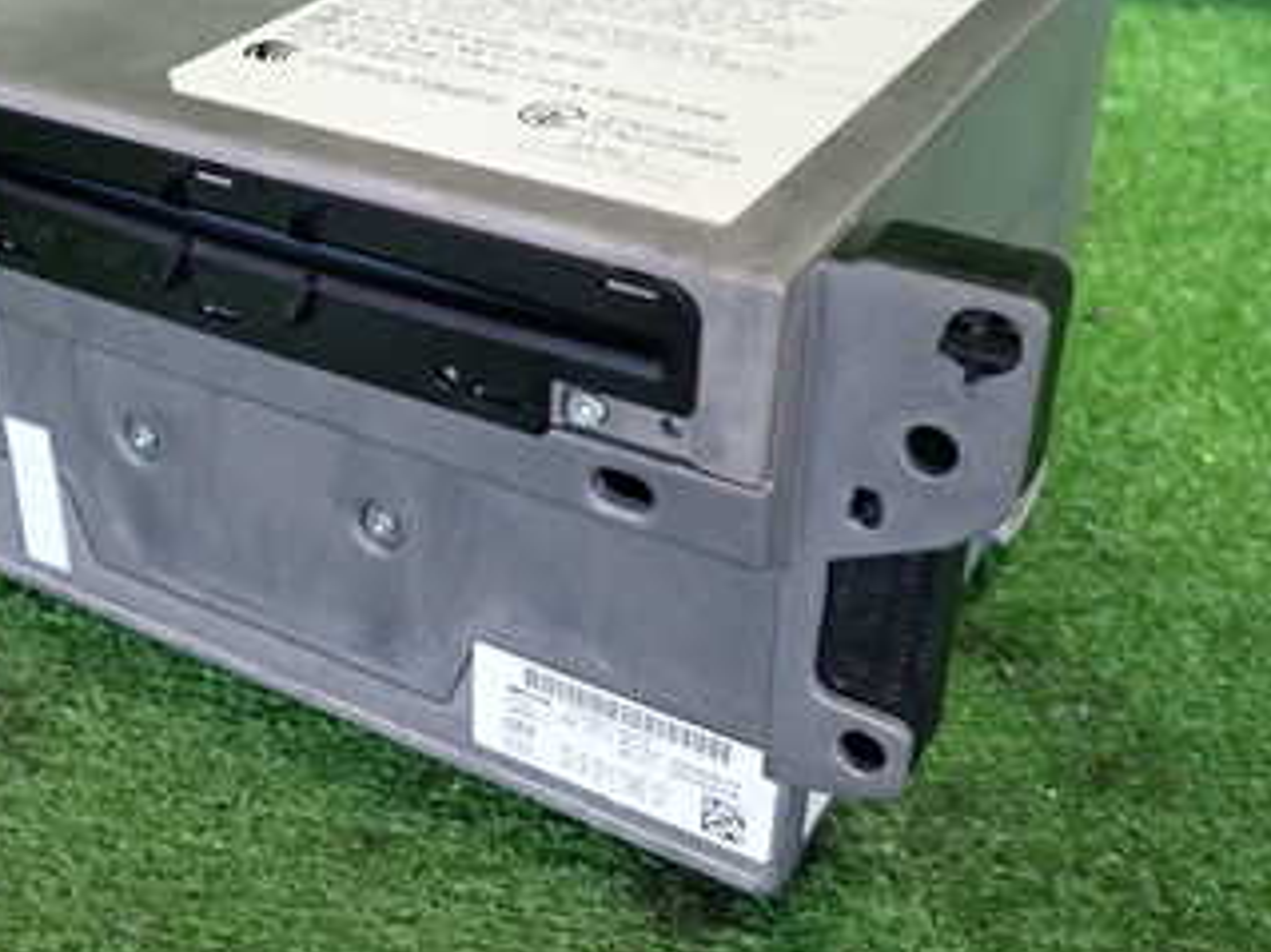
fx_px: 1725
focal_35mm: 47
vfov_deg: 30.7
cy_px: 343
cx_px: 438
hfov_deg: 40.0
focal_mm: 4.5
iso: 400
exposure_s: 1/30
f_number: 2
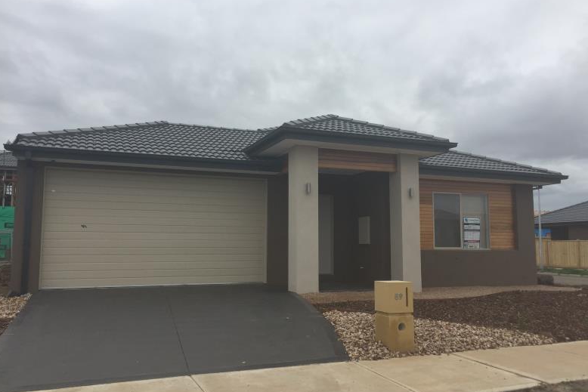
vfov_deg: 42.3
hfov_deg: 60.3
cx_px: 299
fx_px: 506
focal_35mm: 31
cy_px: 193
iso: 32
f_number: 2.2
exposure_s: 1/1412
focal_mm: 4.15
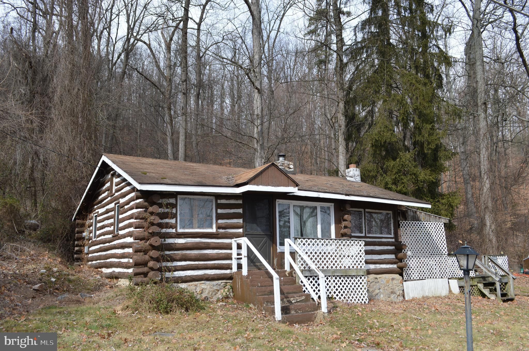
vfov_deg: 39.9
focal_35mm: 33
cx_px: 264
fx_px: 484
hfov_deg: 57.3
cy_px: 176
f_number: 6.3
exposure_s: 1/160
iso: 100
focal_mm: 22
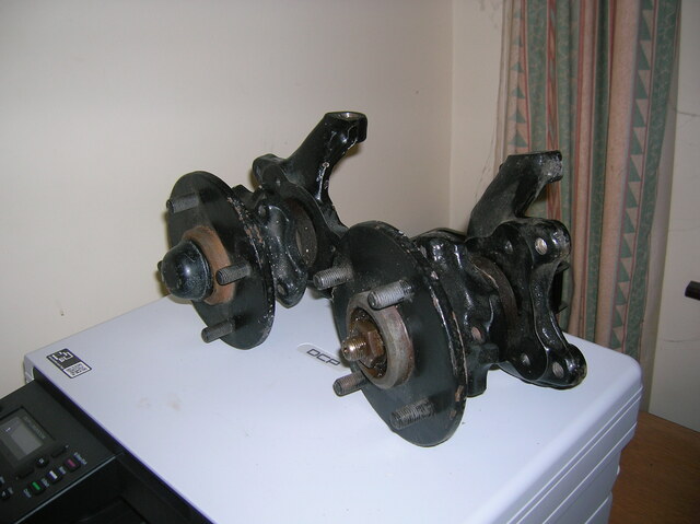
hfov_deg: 54.0
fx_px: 687
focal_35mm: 34
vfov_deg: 41.7
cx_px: 350
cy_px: 262
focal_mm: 5.7
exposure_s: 1/60.1
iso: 50
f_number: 2.9
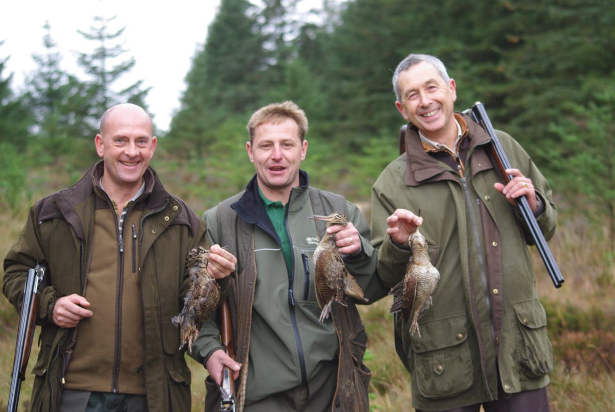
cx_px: 308
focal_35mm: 105
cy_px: 206
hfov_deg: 19.4
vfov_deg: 13.1
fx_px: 1796
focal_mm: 70
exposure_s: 1/45
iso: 400
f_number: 4
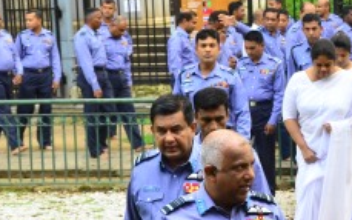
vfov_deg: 10.2
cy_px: 147
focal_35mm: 128
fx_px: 1228
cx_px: 346
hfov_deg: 16.0
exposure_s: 1/100
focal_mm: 32
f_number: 6.3
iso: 320
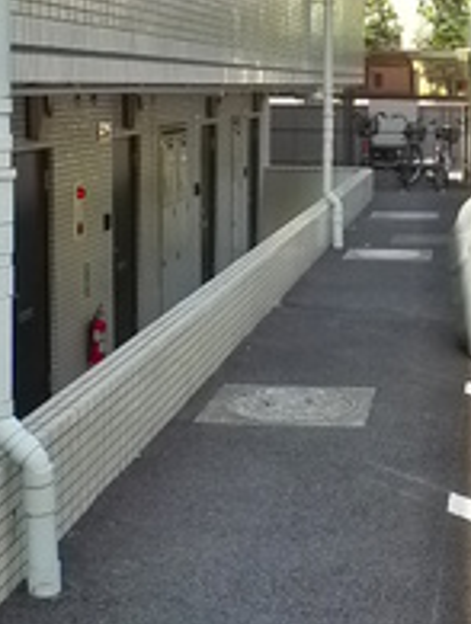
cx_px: 425
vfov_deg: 22.6
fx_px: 1555
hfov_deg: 17.0
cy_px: 224
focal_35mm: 86
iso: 400
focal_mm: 5.1
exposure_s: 1/500
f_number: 2.8
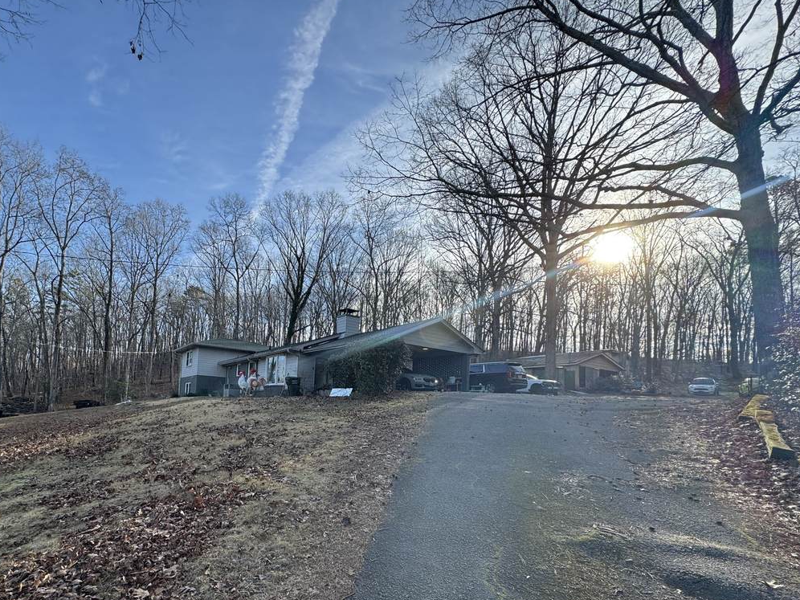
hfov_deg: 86.7
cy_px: 378
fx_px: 416
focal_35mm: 18
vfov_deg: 70.4
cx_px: 323
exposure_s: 1/548
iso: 40
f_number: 2.2
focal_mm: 2.22
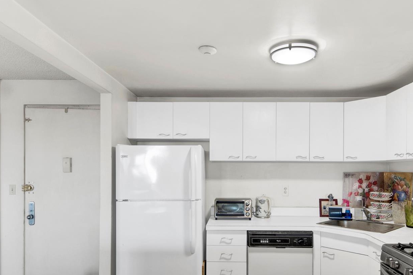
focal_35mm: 25
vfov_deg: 51.2
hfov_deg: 71.4
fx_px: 287
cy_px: 150
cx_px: 224
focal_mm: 10
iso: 100
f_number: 8
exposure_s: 1/2.5
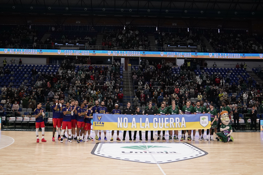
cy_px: 88
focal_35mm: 36
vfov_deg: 36.9
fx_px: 263
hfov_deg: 53.1
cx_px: 132
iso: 3200
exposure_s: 1/2000
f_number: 2.8
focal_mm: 24
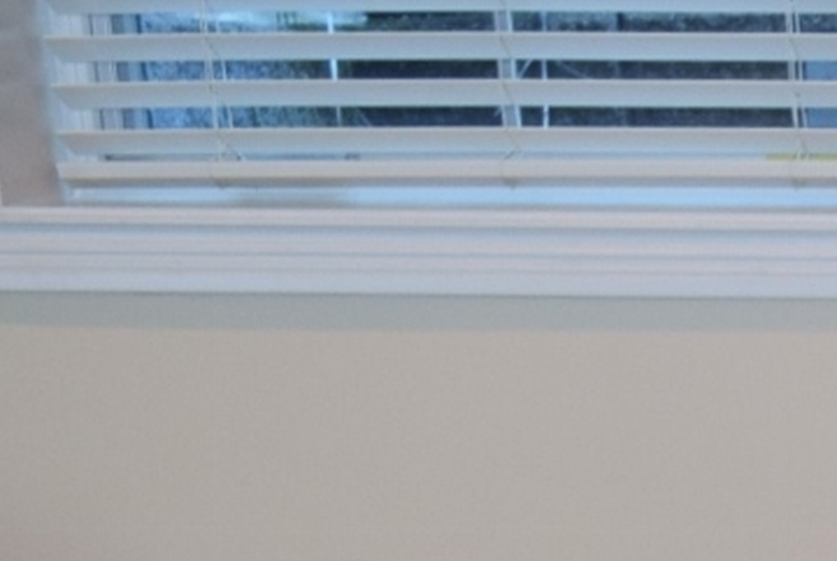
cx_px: 1532
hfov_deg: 12.4
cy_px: 1384
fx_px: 3492
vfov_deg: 8.4
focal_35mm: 150
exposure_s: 1/80
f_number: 4.5
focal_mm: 18
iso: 800
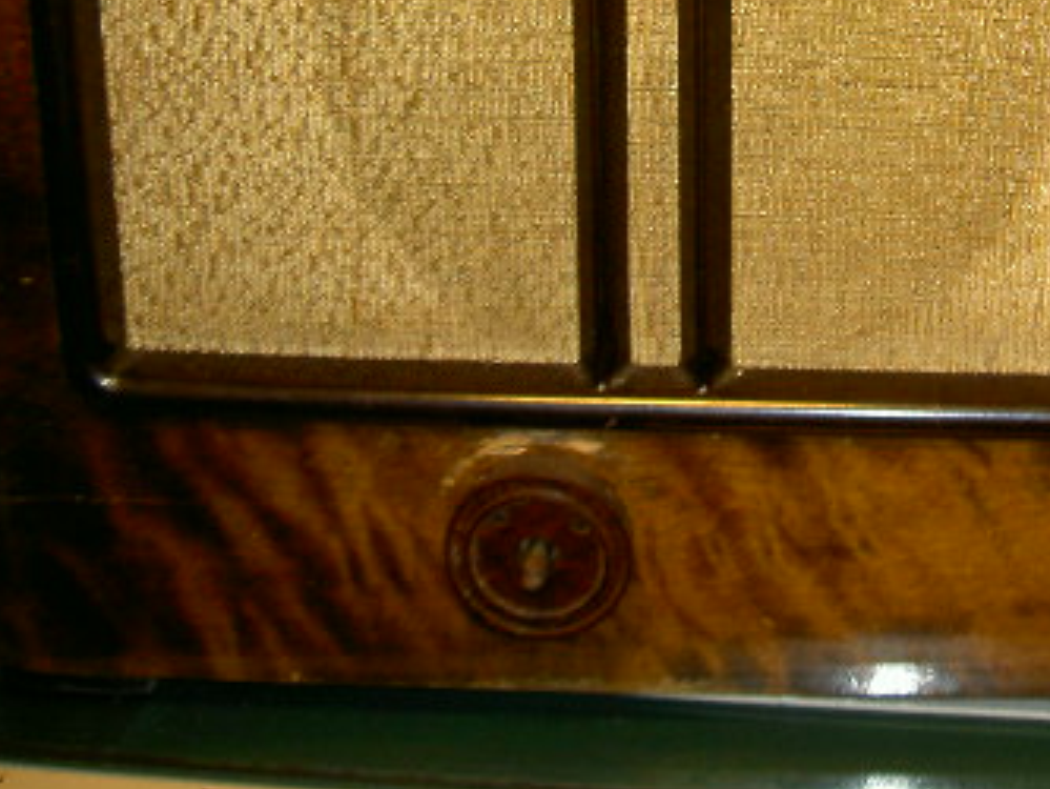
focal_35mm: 75
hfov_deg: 25.1
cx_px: 959
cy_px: 76
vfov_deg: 19.3
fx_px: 2276
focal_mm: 8
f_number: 2.8
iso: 100
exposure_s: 1/59.5
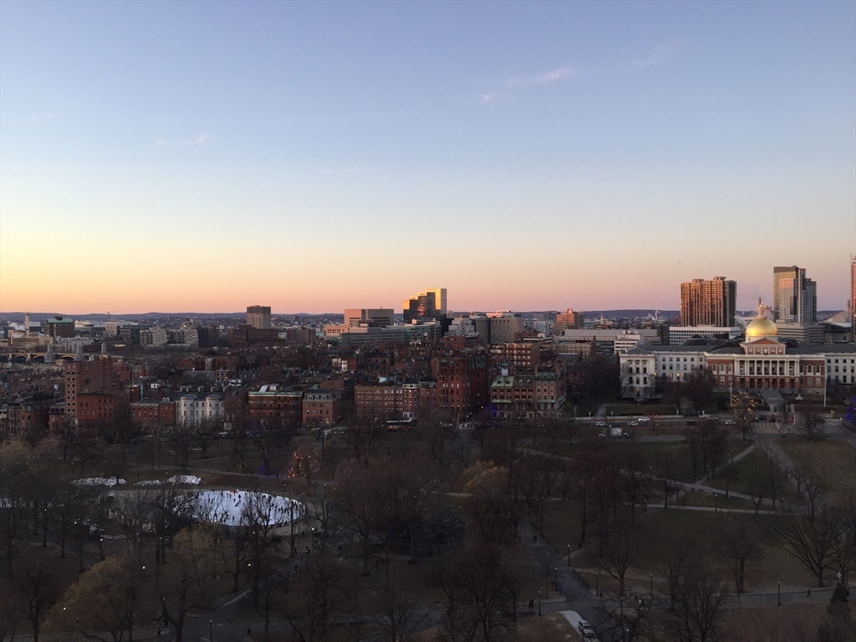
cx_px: 428
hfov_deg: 61.7
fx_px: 717
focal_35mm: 29
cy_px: 321
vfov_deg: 48.2
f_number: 2.2
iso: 64
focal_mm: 4.15
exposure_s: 1/120
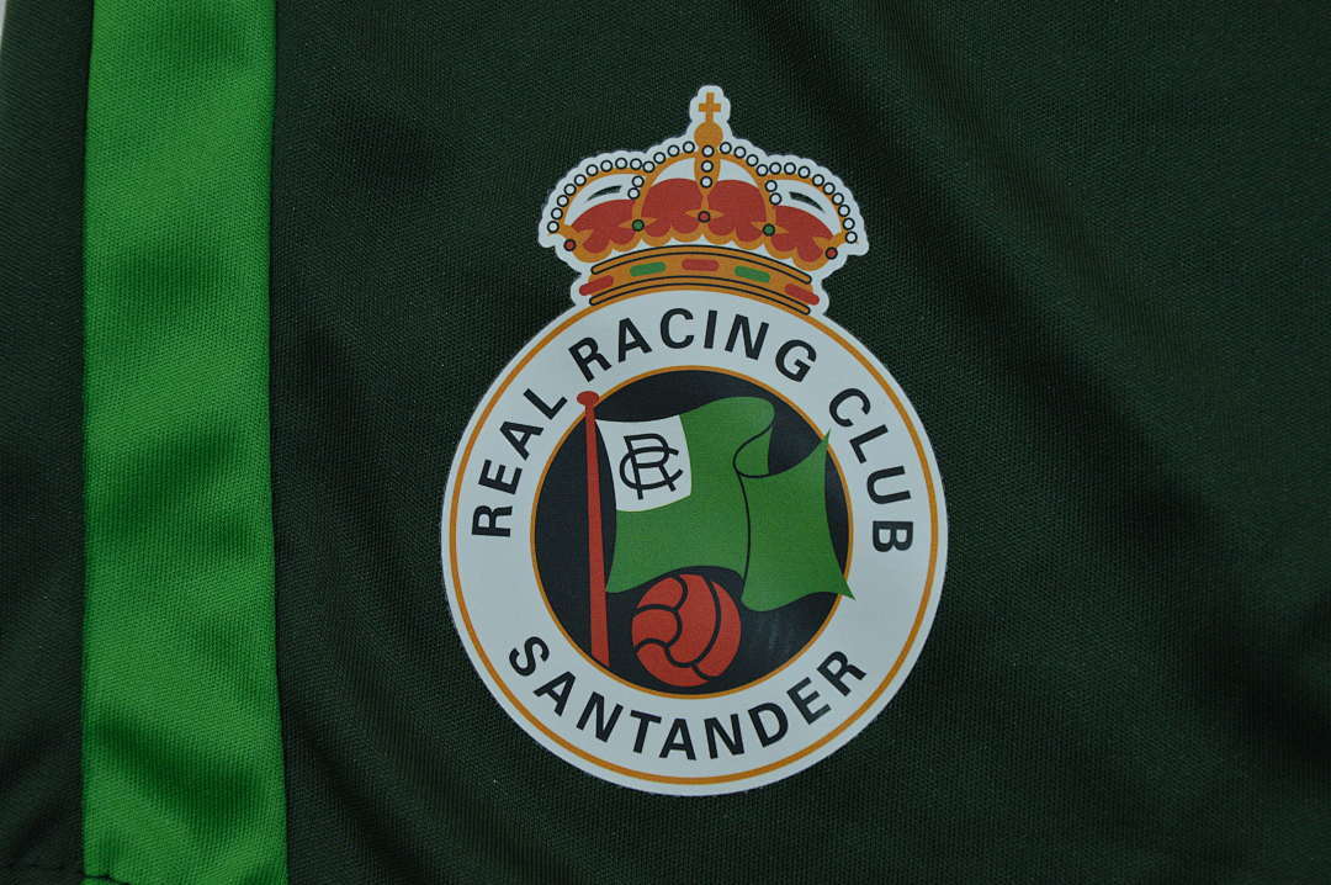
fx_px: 3214
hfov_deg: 23.4
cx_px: 666
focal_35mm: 87
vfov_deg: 15.7
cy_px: 442
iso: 400
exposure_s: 1/200
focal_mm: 58
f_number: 11
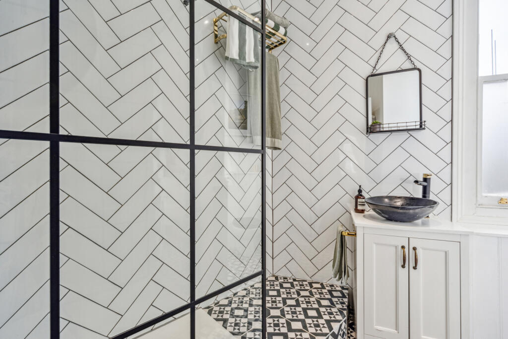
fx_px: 226
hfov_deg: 96.7
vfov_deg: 73.8
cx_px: 254
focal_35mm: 16
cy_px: 170
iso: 400
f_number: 11
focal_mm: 16
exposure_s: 1/15
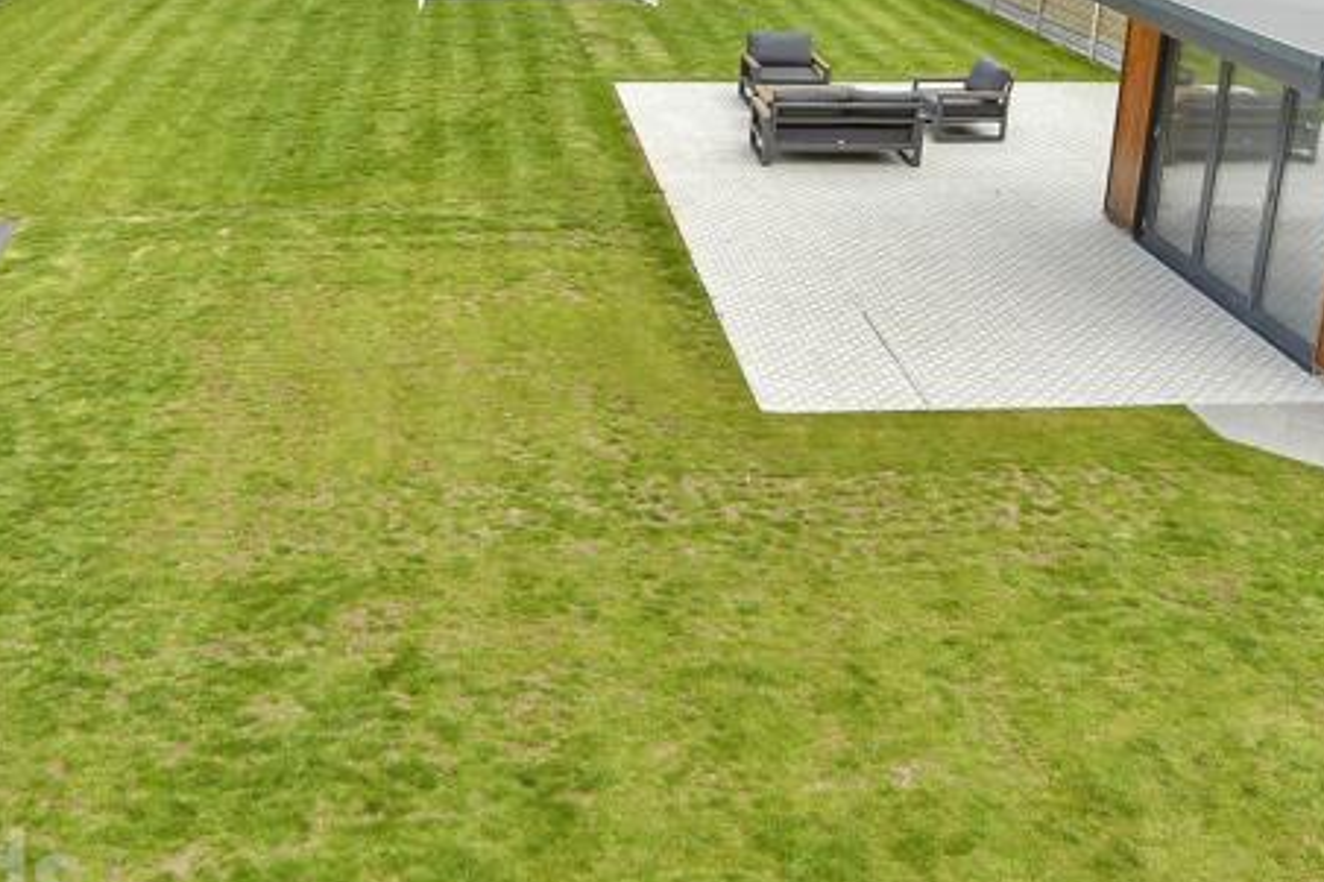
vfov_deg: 37.6
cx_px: 551
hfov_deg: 55.5
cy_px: 195
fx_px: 1250
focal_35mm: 34
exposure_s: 1/250
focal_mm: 10
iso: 500
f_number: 8
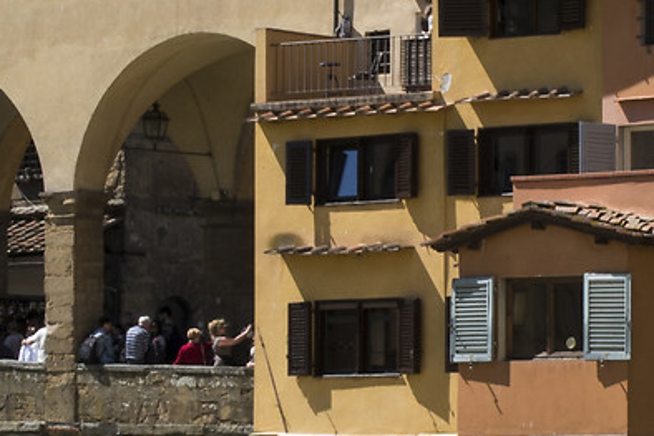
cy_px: 209
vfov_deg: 6.5
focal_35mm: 213
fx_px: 3871
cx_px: 528
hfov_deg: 9.6
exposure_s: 1/80
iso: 125
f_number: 16
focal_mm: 35
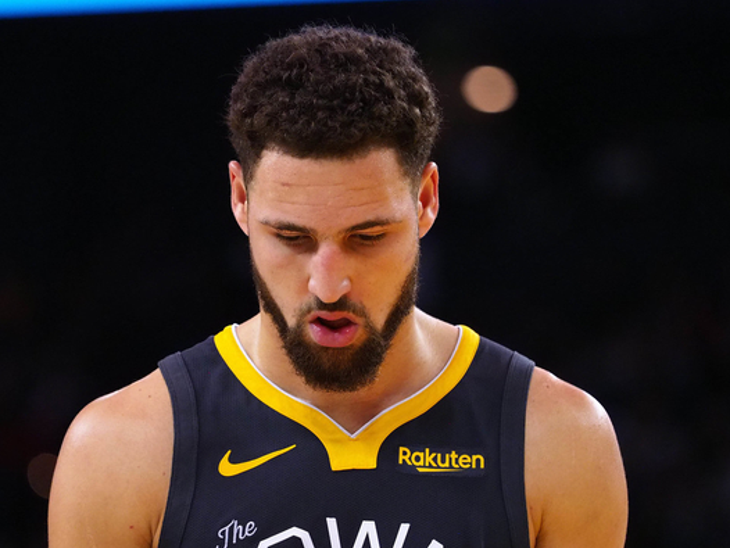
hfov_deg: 5.0
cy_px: 341
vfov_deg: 3.7
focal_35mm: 399
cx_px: 334
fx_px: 8418
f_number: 2.8
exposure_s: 1/1000
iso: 2500
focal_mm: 150
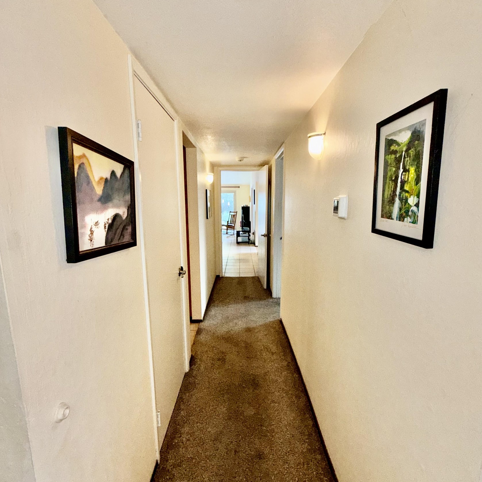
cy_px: 250
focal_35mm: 17
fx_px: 268
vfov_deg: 83.9
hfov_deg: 84.0
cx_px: 244
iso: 100
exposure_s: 1/120
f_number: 2.2
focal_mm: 2.22
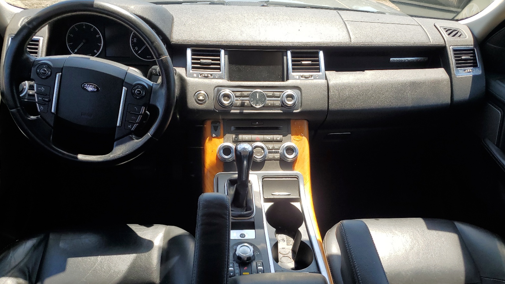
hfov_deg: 66.1
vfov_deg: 40.1
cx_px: 253
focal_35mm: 29
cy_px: 162
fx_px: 388
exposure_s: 1/667
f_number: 1.5
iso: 50
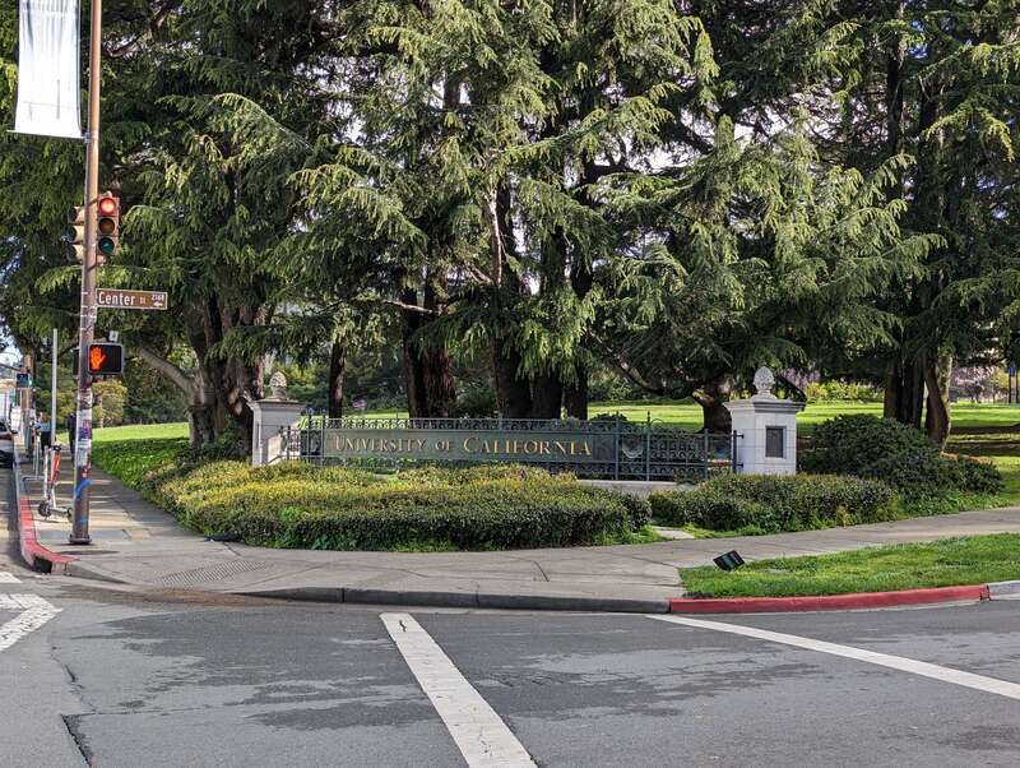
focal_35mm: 48
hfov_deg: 39.6
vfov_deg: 30.3
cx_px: 510
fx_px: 1416
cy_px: 384
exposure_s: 1/429
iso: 41
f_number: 1.85
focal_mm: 6.81
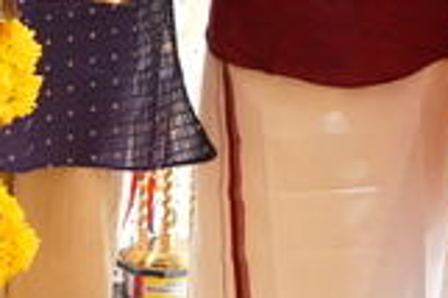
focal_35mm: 244
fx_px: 3033
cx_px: 127
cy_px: -263
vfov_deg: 5.5
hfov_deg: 8.4
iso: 8000
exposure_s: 1/160
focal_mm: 56
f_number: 6.3
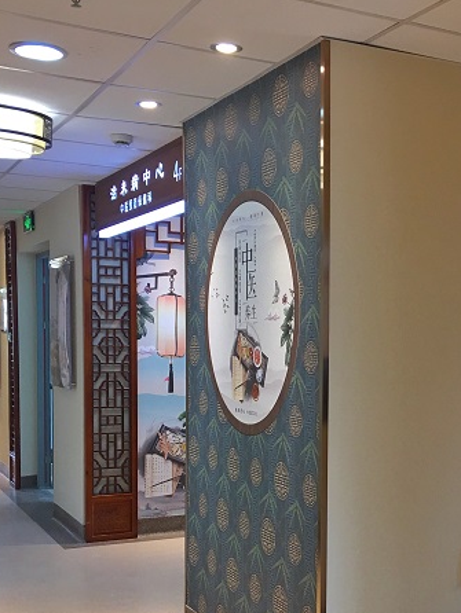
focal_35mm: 52
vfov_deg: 36.4
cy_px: 408
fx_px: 922
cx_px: 376
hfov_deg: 27.4
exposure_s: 1/17
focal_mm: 4.15
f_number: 2.2
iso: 40
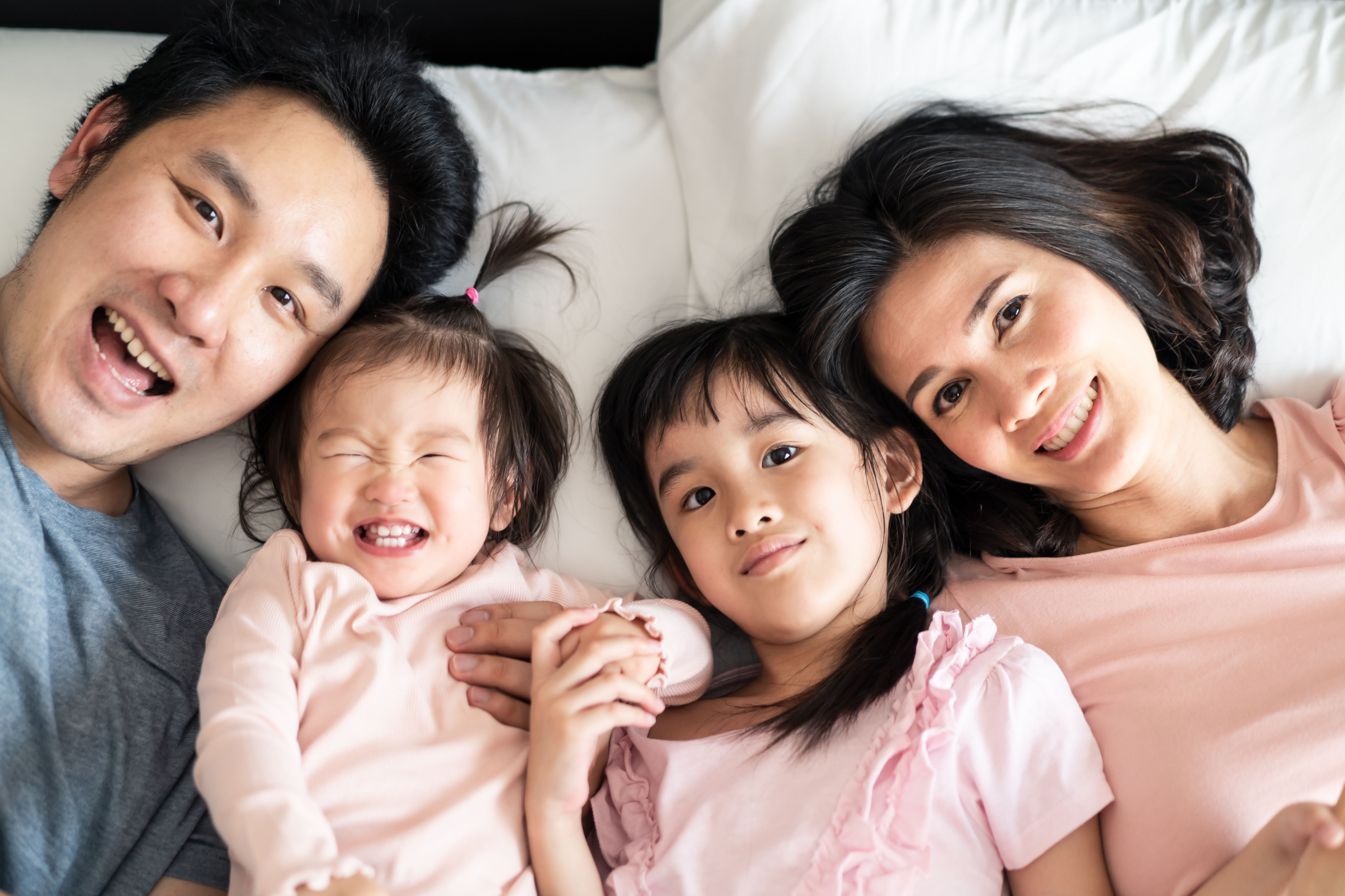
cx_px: 673
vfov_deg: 21.6
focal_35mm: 63
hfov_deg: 31.9
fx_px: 2354
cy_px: 386
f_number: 1.8
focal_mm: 55
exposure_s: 1/200
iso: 400
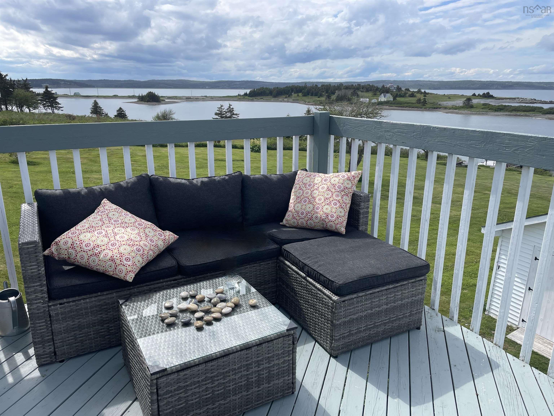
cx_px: 277
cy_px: 208
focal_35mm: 26
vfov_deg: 53.1
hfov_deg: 67.3
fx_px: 416
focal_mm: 4.2
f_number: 1.6
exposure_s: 1/3610
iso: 32
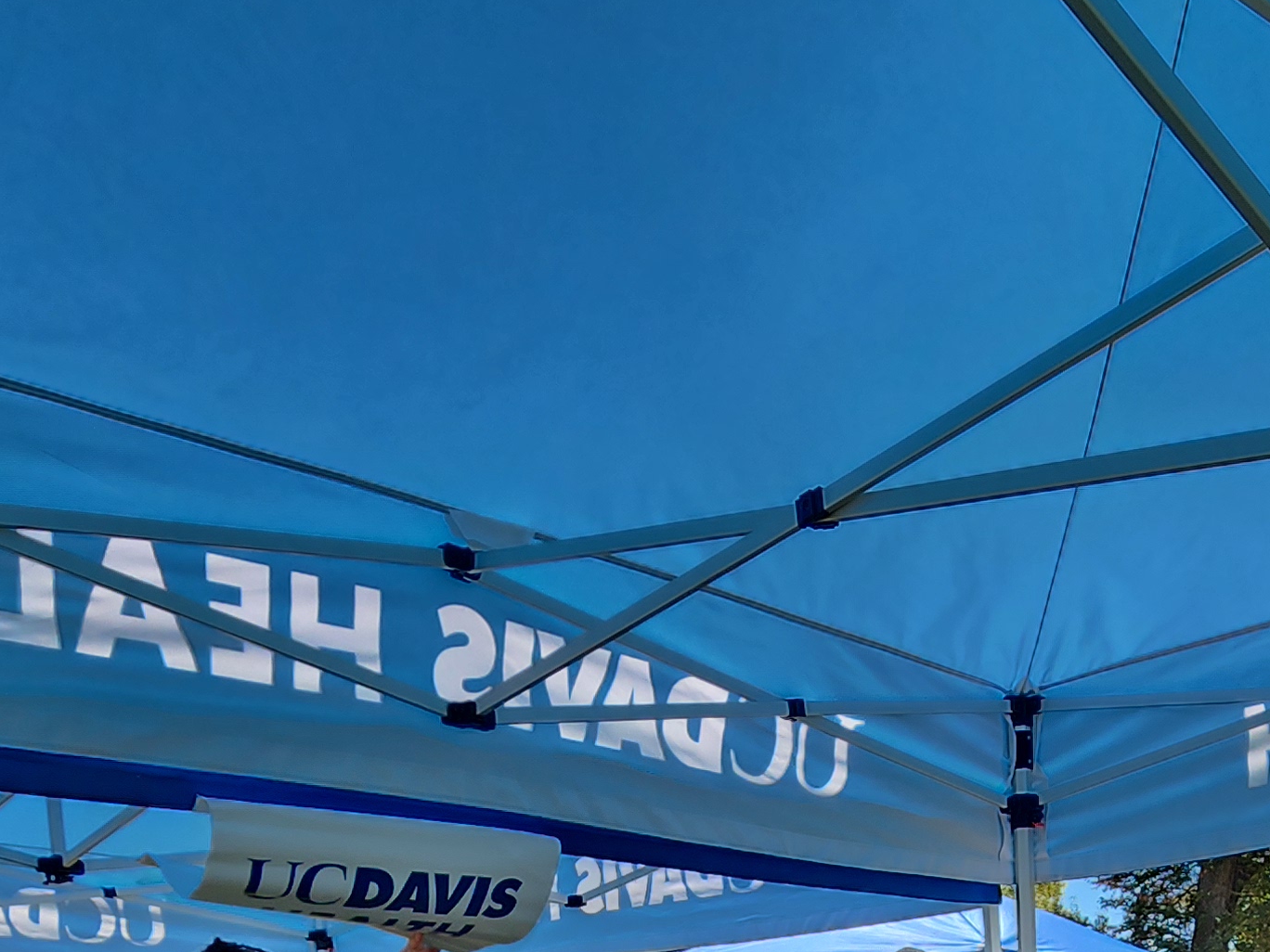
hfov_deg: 48.3
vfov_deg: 28.3
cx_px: 831
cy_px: 1339
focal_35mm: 38
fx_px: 1394
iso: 50
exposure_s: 1/292
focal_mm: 2.2
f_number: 2.2
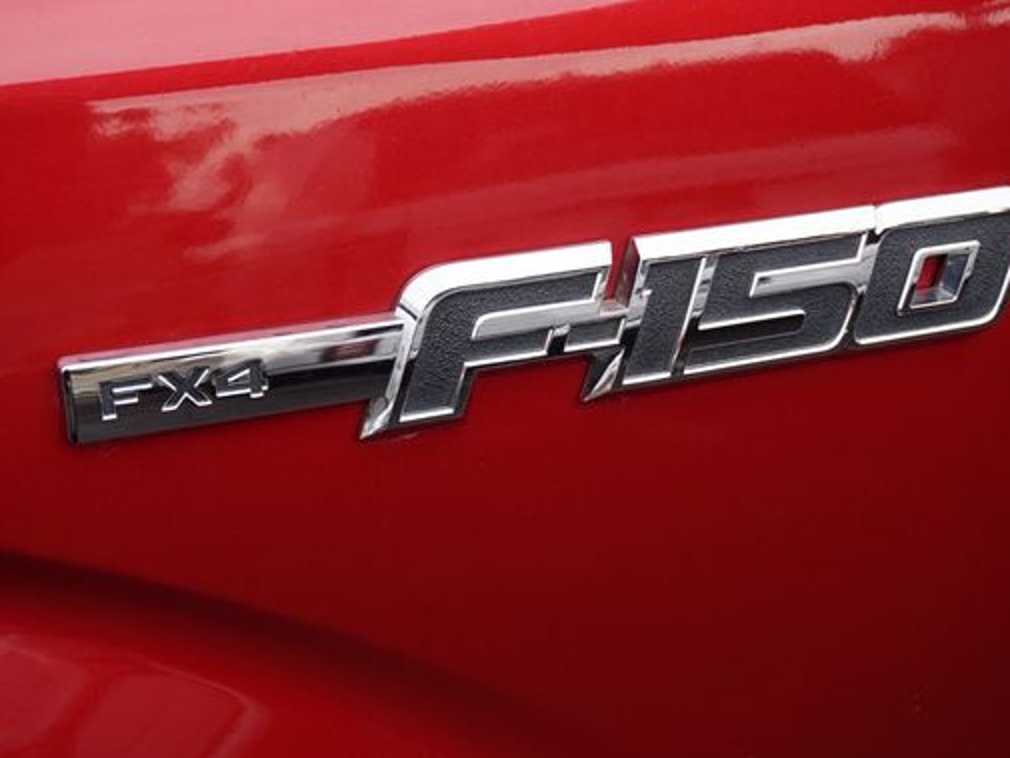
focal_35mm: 57
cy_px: 344
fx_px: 1652
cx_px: 516
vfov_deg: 25.8
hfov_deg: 34.0
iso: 250
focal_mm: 31
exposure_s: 1/160
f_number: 5
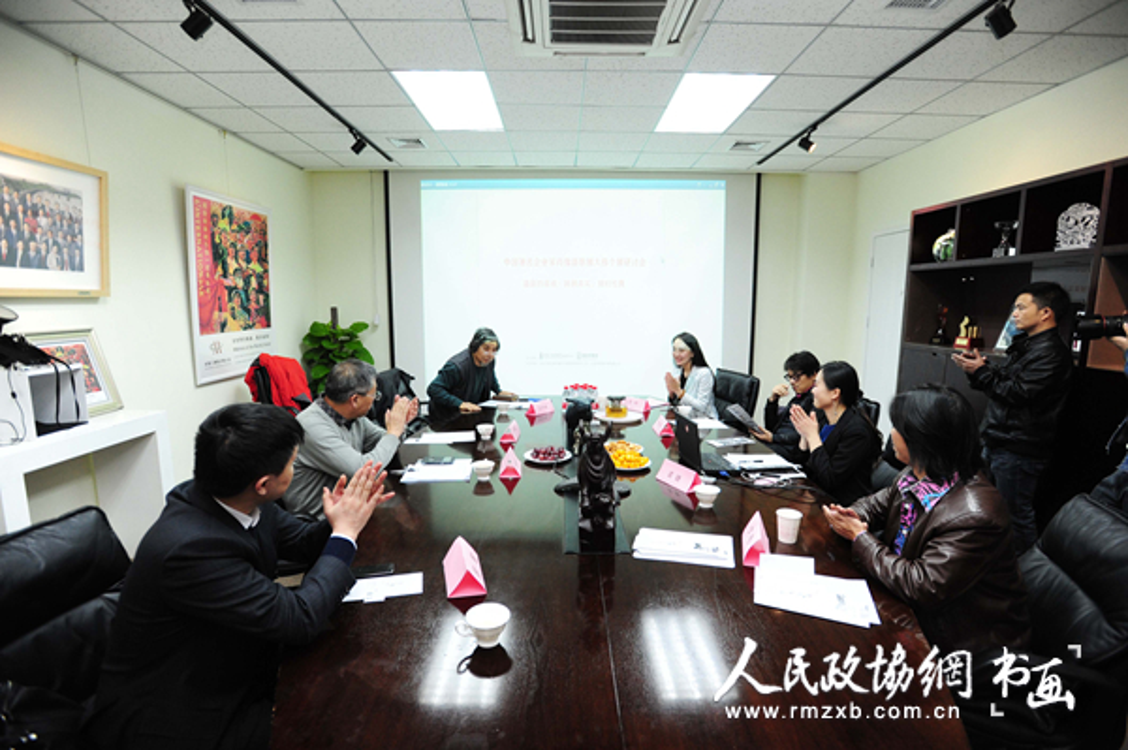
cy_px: 375
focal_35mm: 17
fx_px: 532
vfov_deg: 70.3
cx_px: 564
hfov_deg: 93.3
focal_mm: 17
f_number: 4
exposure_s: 1/125
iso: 1600
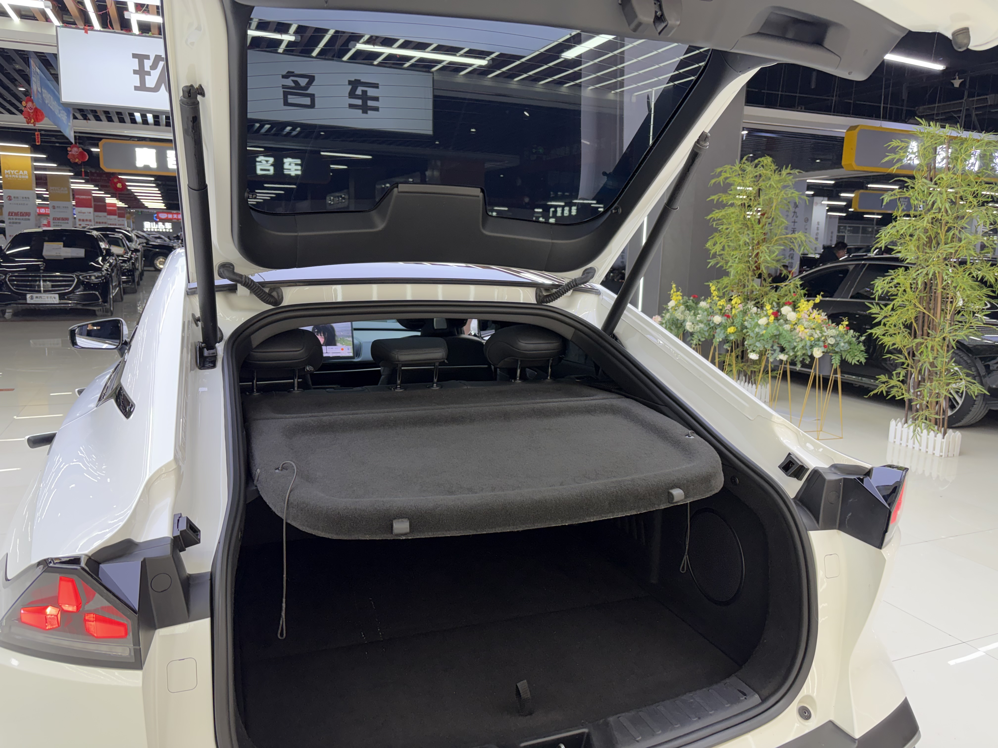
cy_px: 374
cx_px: 499
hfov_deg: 67.3
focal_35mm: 26
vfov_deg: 53.1
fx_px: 750
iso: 64
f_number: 1.6
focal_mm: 5.96
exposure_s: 1/100
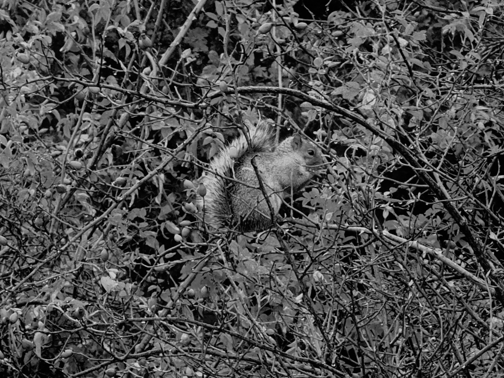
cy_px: 189
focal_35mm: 120
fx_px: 1747
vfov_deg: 12.3
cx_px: 252
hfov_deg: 16.4
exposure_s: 1/121
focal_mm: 15.66
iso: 64
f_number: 2.8
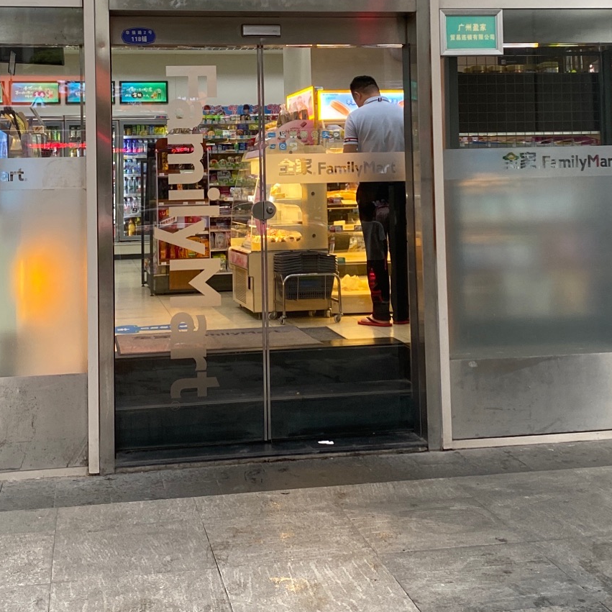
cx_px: 289
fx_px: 1080
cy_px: 141
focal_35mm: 54
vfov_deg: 31.0
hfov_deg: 31.6
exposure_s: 1/100
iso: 125
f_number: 1.8
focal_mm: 4.25
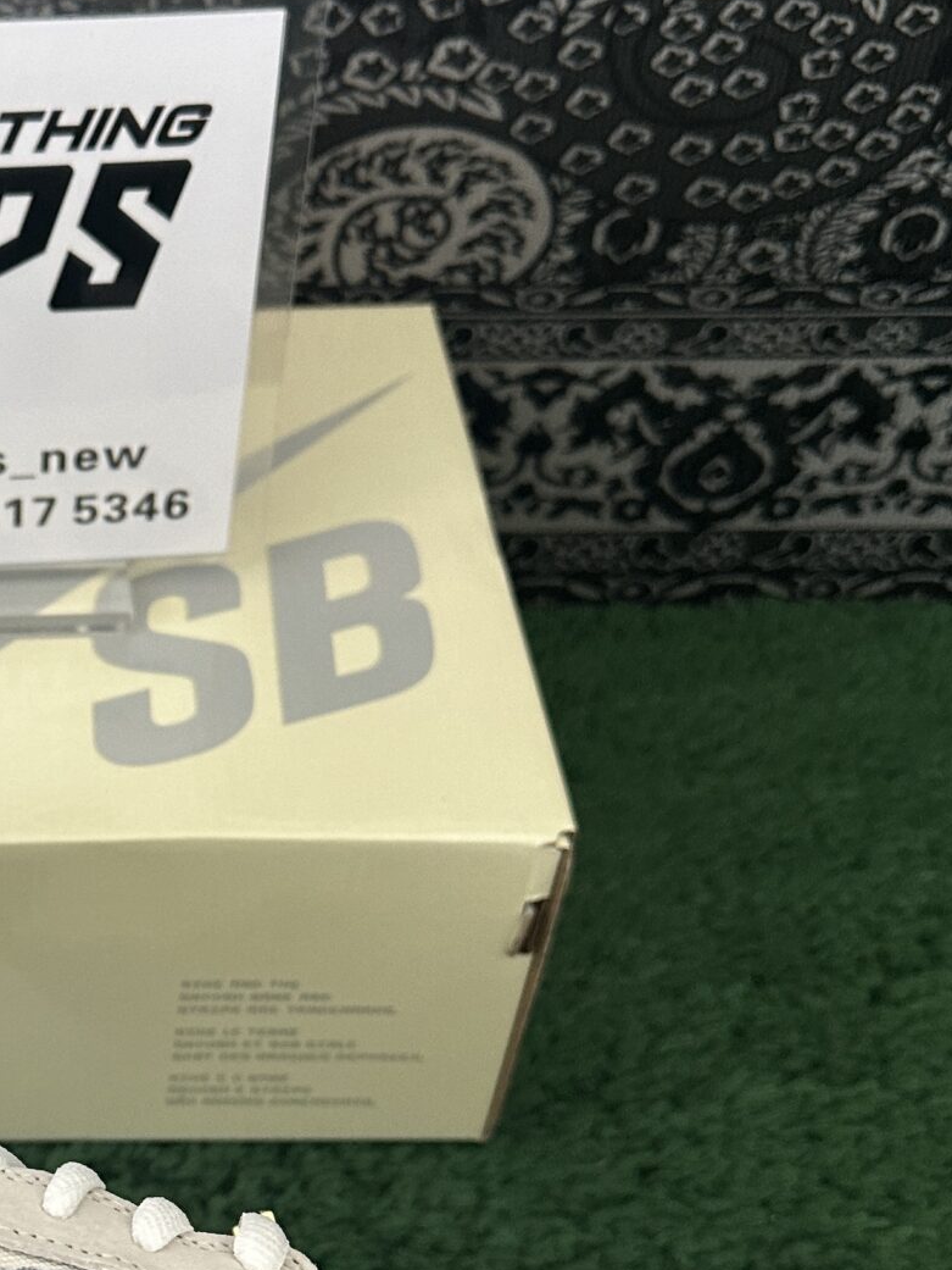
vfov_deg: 32.4
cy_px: 865
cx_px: -60
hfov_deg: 23.5
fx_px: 2163
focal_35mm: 59
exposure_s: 1/50
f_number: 1.78
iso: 250
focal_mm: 6.86
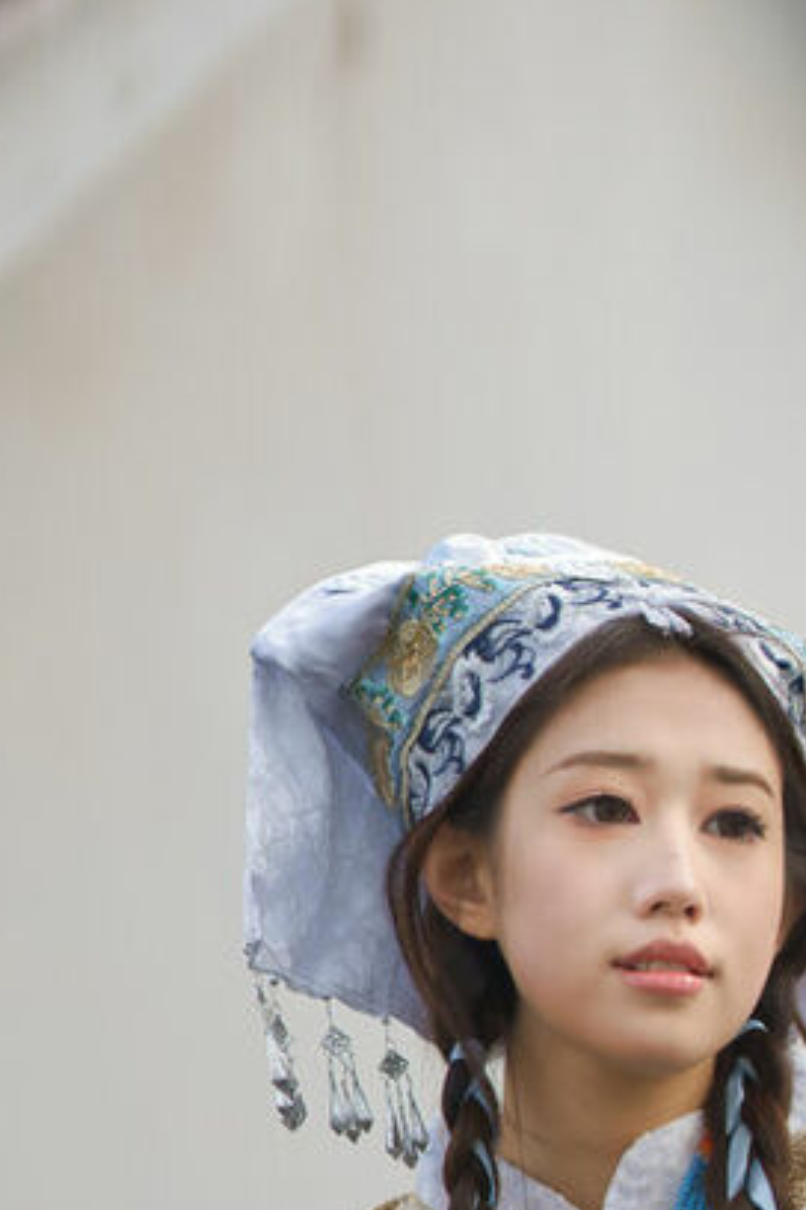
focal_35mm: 328
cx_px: 993
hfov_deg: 4.2
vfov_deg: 6.3
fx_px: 11014
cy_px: 1188
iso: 100
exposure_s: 1/3200
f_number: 1.4
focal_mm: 85
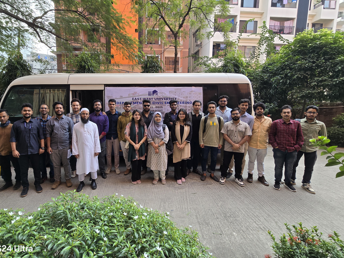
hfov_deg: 97.4
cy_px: 123
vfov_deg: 81.7
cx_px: 146
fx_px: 149
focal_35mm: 15
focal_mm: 2.2
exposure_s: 1/175
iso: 50
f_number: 2.2
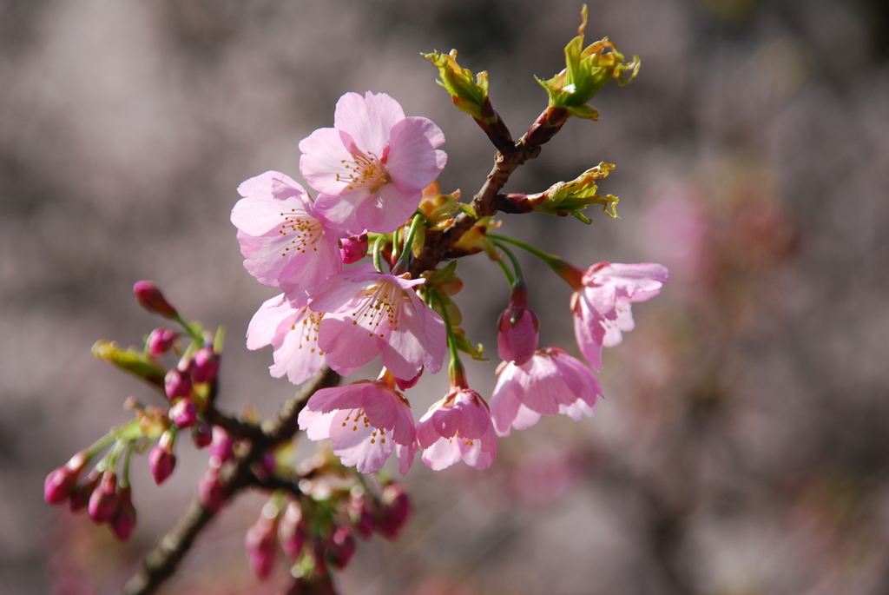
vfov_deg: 4.6
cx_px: 444
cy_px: 298
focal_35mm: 300
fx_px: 7416
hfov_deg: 6.9
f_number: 6.3
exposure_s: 1/320
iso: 100
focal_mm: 200
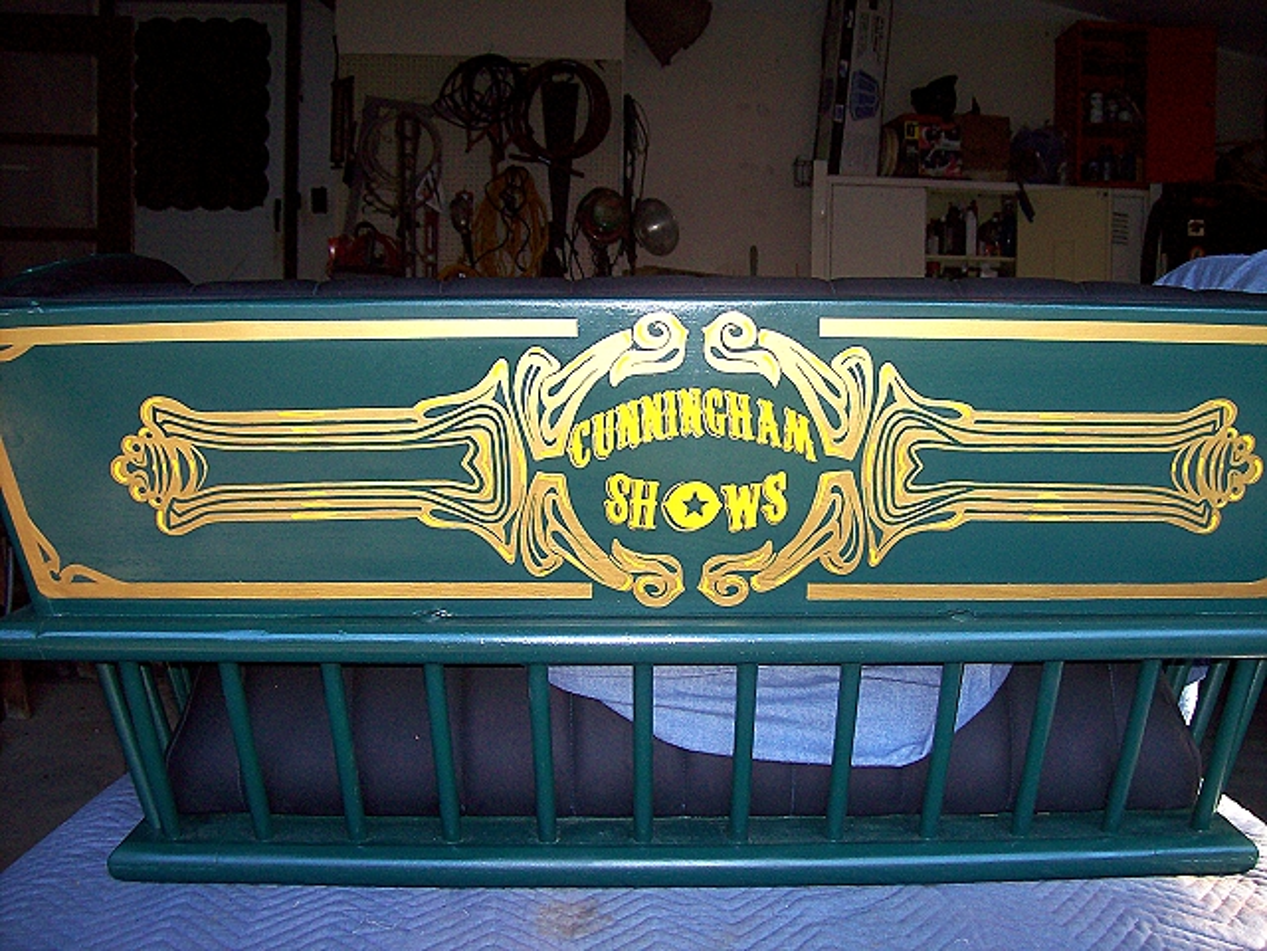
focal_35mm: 36
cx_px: 634
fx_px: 1318
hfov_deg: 51.4
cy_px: 476
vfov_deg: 39.7
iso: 80
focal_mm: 6
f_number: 2.7
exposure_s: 1/64
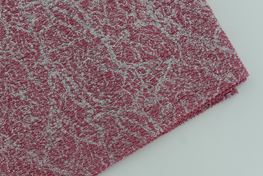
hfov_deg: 25.3
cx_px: 93
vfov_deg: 17.0
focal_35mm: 80
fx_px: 585
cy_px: 130
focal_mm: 50
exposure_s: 1/200
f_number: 4
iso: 100
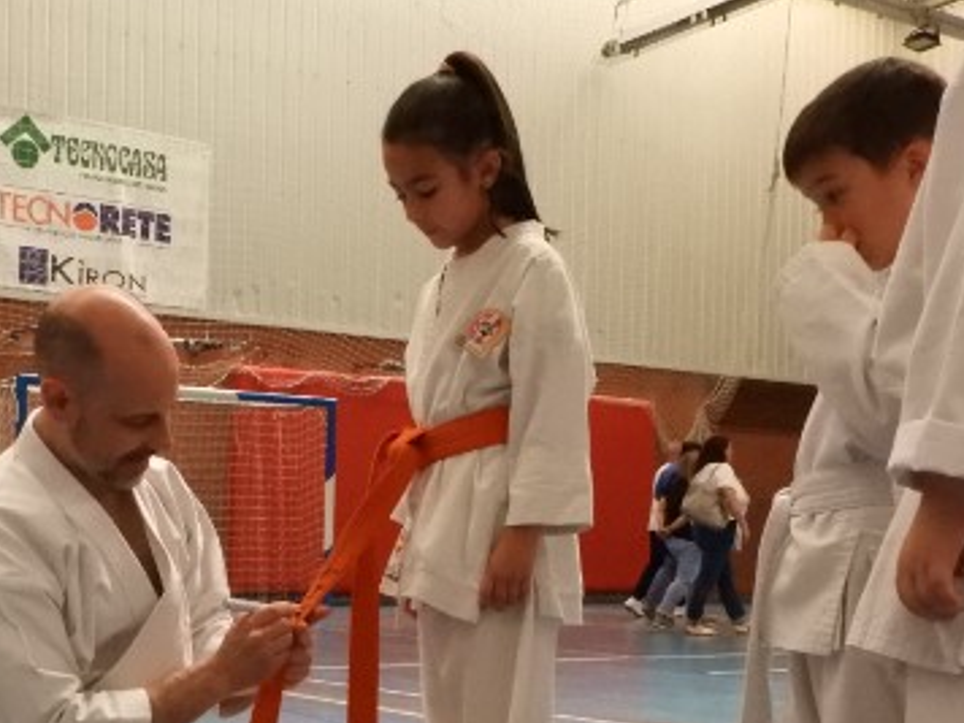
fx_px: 1504
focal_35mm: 54
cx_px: 368
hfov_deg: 35.4
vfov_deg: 26.5
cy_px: 593
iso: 1600
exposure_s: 1/160
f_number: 6.3
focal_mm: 5.4
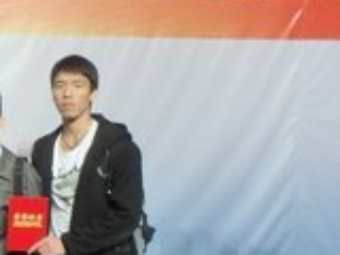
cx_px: -185
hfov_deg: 20.3
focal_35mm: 81
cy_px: 152
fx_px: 796
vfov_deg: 18.2
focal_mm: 4.9
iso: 200
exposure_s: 1/45
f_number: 3.3
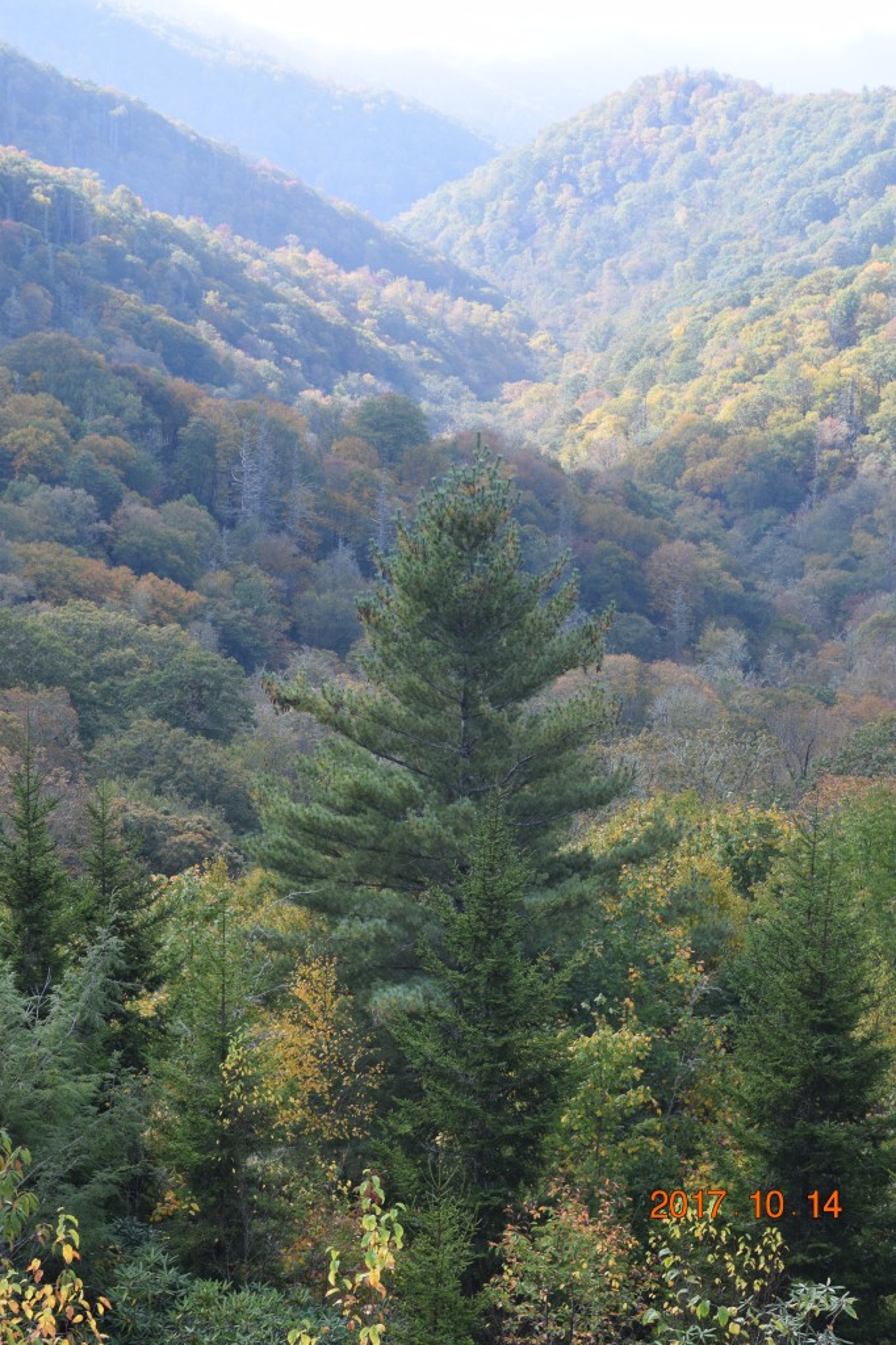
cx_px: 448
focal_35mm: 72
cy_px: 672
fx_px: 2690
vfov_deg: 28.1
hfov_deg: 18.9
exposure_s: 1/250
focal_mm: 48
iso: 400
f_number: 8
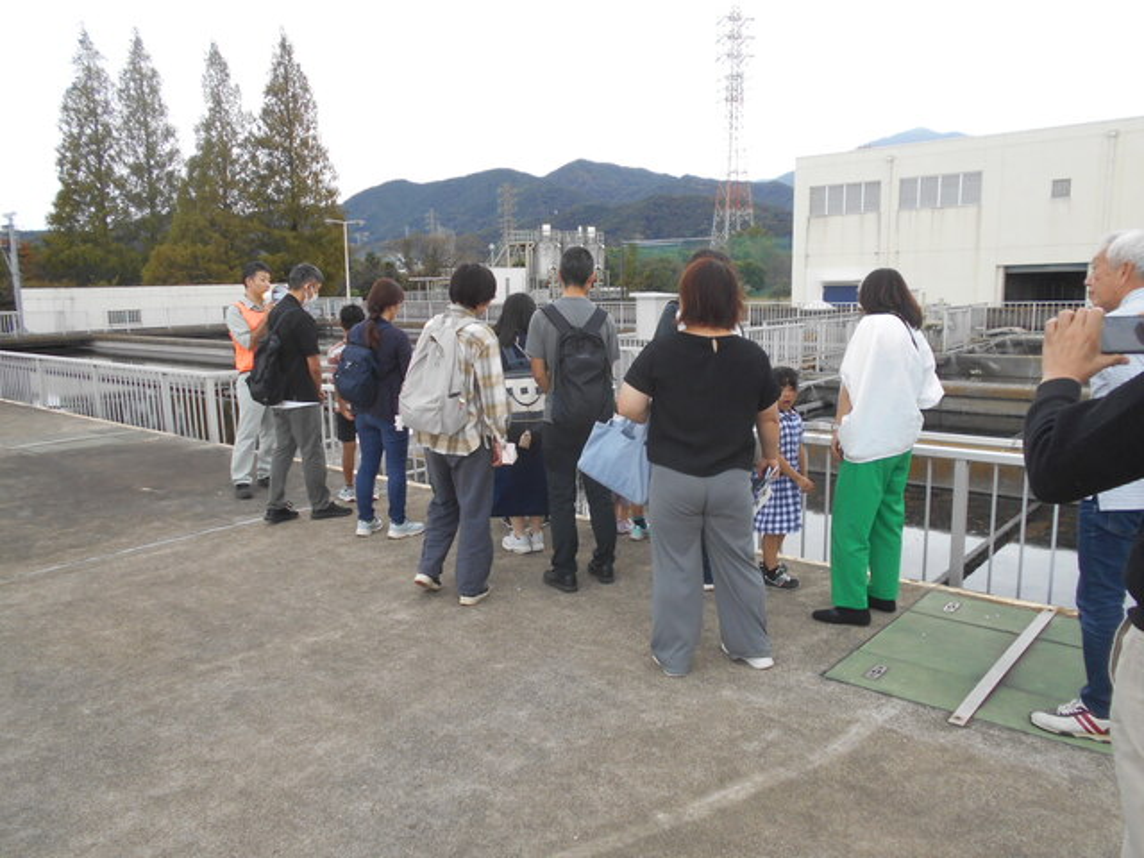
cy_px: 429
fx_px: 859
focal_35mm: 26
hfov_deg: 67.3
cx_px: 572
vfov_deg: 53.1
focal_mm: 4.6
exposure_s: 1/100
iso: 80
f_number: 3.2
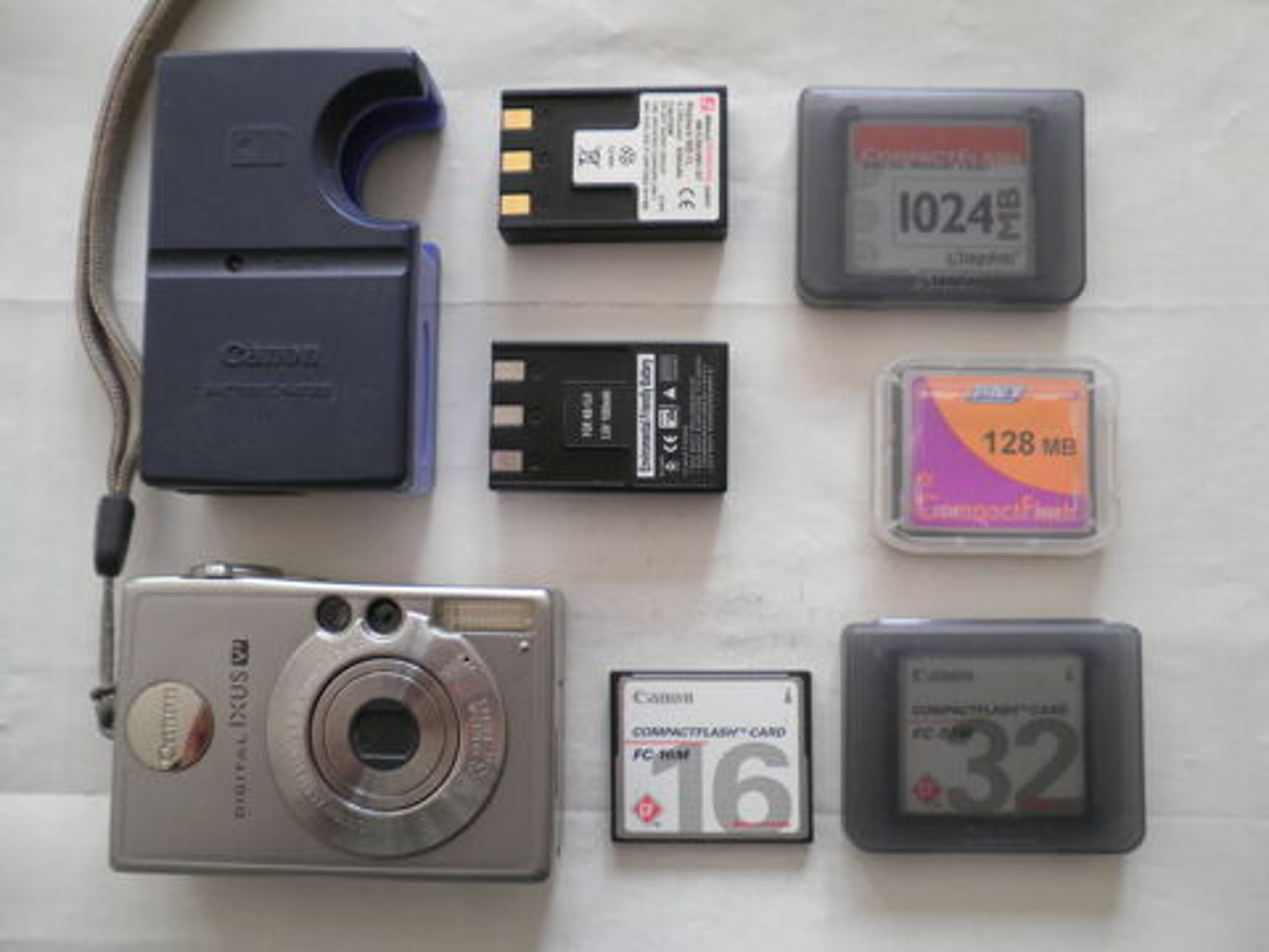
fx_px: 953
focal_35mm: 26
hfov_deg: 67.3
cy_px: 476
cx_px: 634
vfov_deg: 53.1
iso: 64
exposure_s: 1/40
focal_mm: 4.7
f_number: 2.6
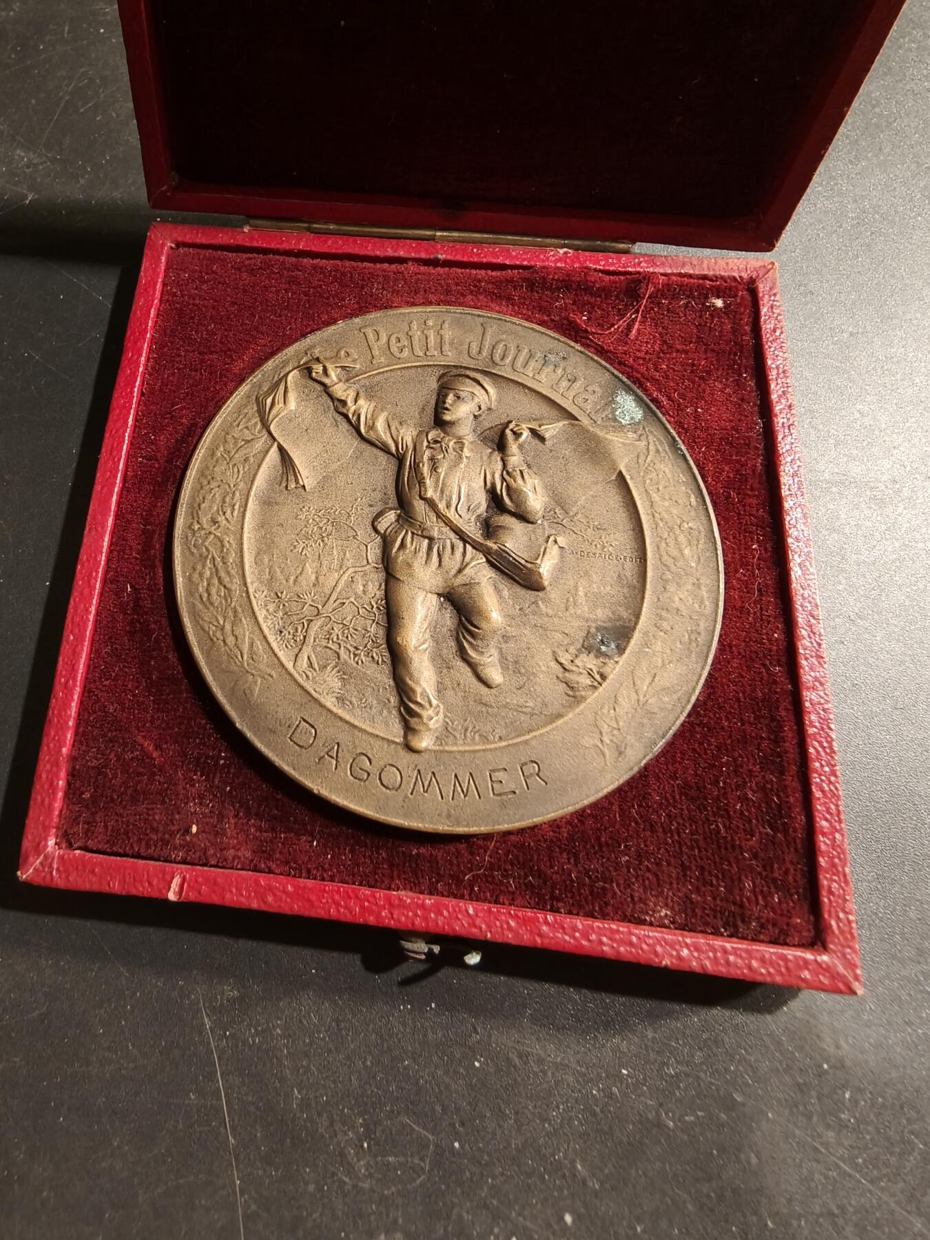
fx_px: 824
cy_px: 620
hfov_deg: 58.9
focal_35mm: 23
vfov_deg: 73.9
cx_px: 465
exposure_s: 1/56
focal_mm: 2.32
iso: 250
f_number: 2
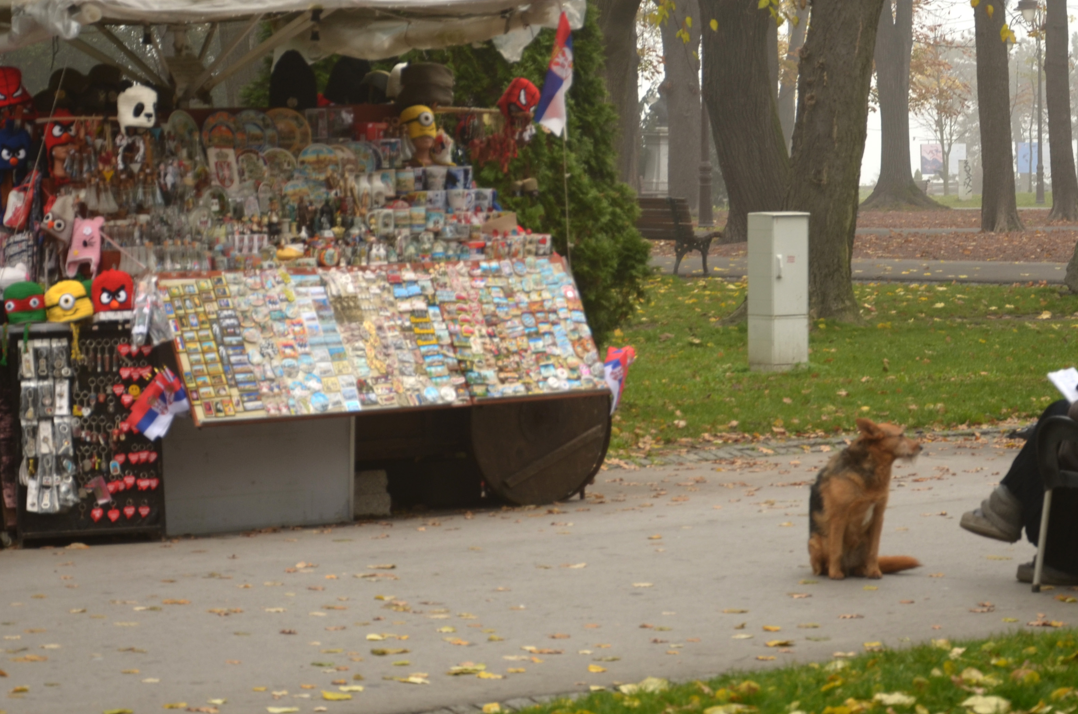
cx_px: 608
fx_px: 4363
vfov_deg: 9.4
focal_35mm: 146
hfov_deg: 14.1
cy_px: 268
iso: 200
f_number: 5.3
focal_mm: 62
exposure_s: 1/90
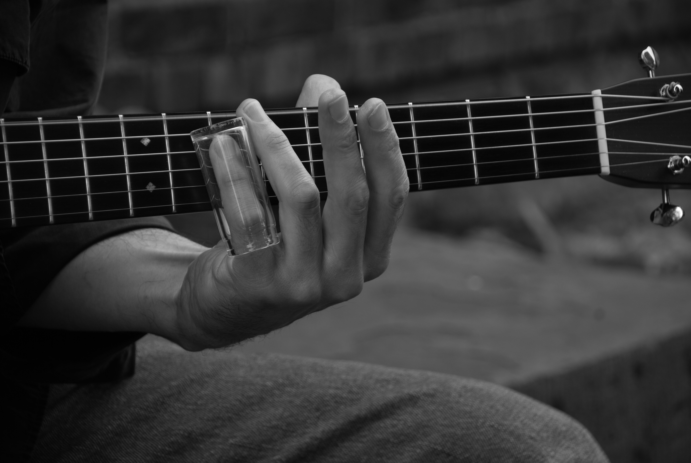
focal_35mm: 202
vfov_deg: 6.8
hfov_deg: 10.1
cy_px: 232
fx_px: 3892
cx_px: 346
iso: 100
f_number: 5.6
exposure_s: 1/100
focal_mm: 135
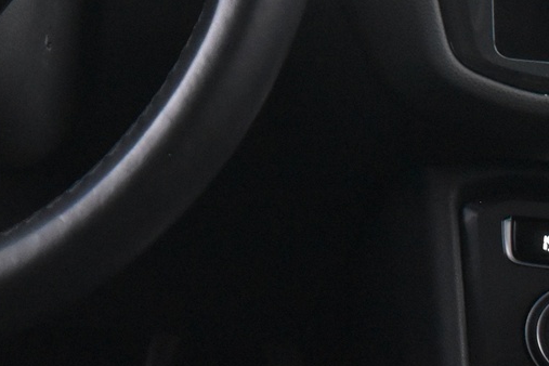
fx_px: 2266
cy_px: -128
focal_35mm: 149
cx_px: -220
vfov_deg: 9.1
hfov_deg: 13.2
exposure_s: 1/15
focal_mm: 31
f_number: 4.2
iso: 3200
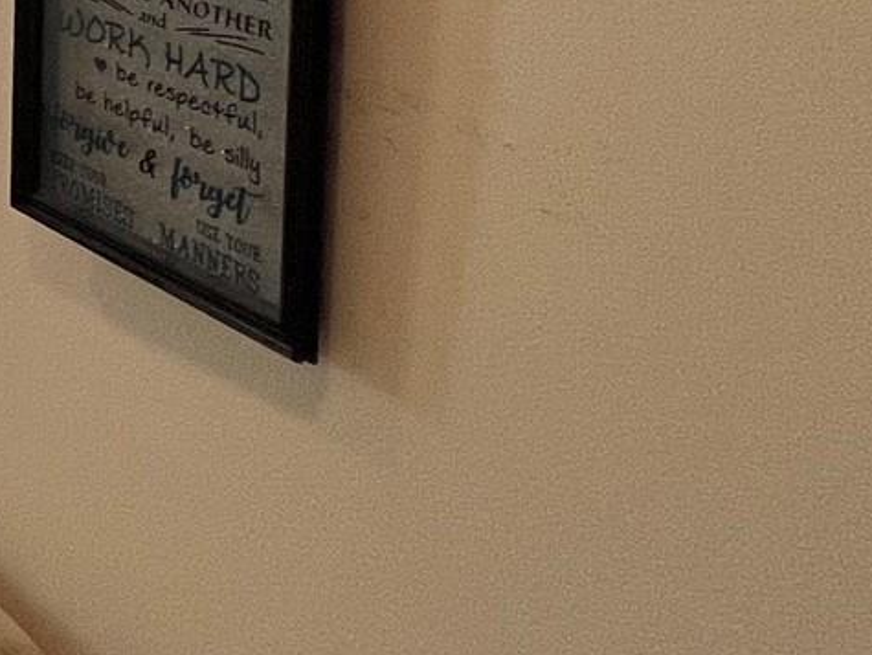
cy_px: -251
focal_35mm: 56
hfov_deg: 17.9
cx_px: -980
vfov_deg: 22.6
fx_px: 1412
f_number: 1.8
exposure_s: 1/120
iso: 125
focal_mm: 1.57
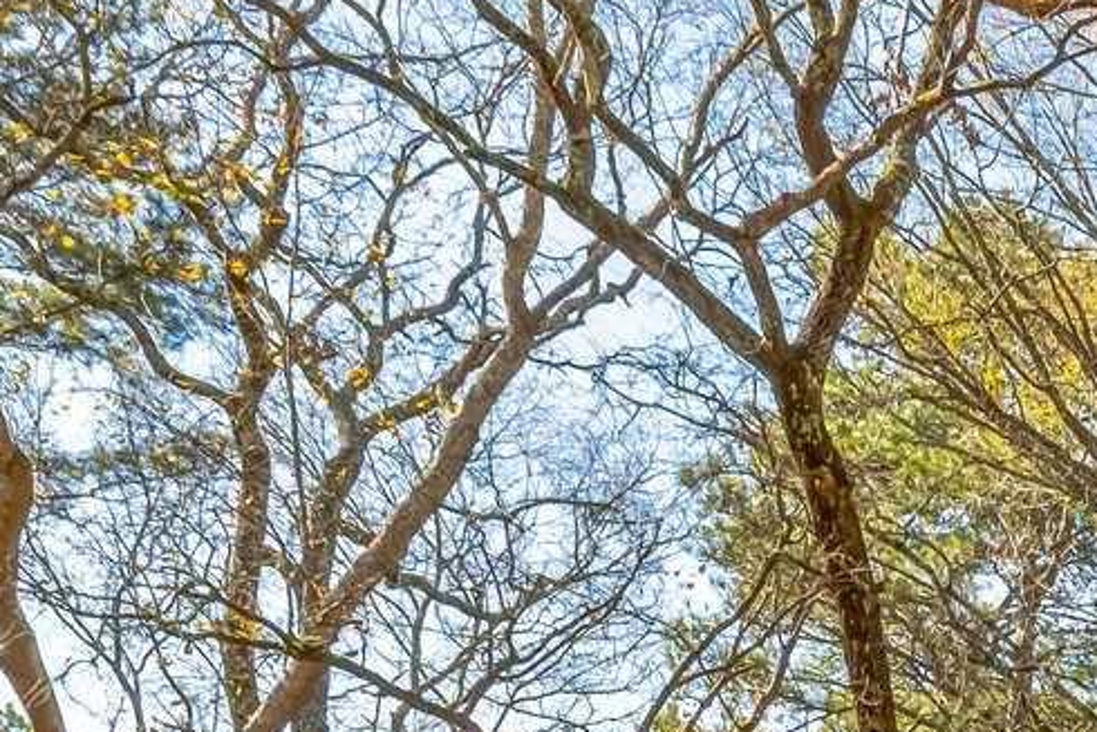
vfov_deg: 14.9
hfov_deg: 21.2
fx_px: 2228
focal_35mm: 73
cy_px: 1503
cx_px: 1827
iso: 360
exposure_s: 1/100
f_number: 11
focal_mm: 17.5
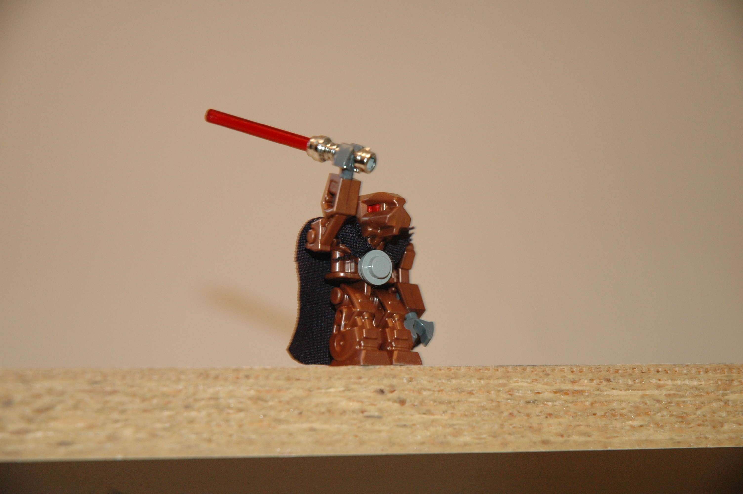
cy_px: 247
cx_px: 372
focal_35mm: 105
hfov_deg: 19.5
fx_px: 2165
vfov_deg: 13.0
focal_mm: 70
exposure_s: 1/15
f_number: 4.5
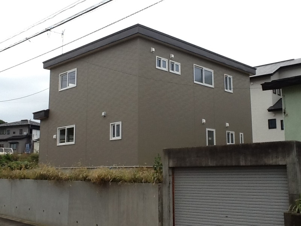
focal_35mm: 44
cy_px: 113
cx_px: 150
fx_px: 383
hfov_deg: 42.9
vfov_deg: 32.9
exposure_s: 1/704
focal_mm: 2
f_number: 2.4
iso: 40
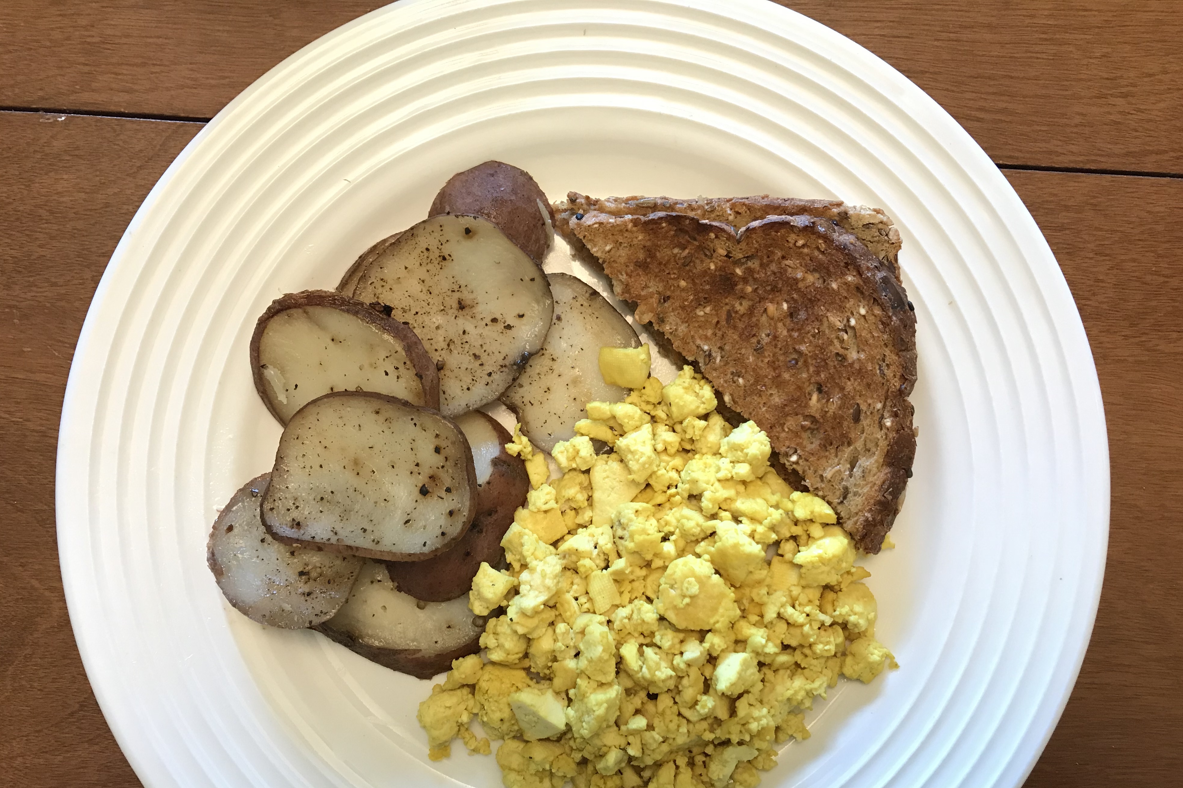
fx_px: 986
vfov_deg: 43.5
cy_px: 456
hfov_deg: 61.9
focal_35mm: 30
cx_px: 603
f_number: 1.8
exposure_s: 1/15
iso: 40
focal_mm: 3.99
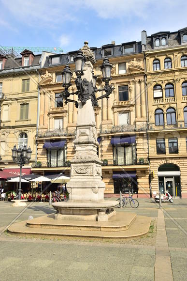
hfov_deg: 43.6
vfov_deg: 61.9
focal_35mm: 30
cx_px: 94
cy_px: 140
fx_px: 234
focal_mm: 20
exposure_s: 1/160
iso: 100
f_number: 11
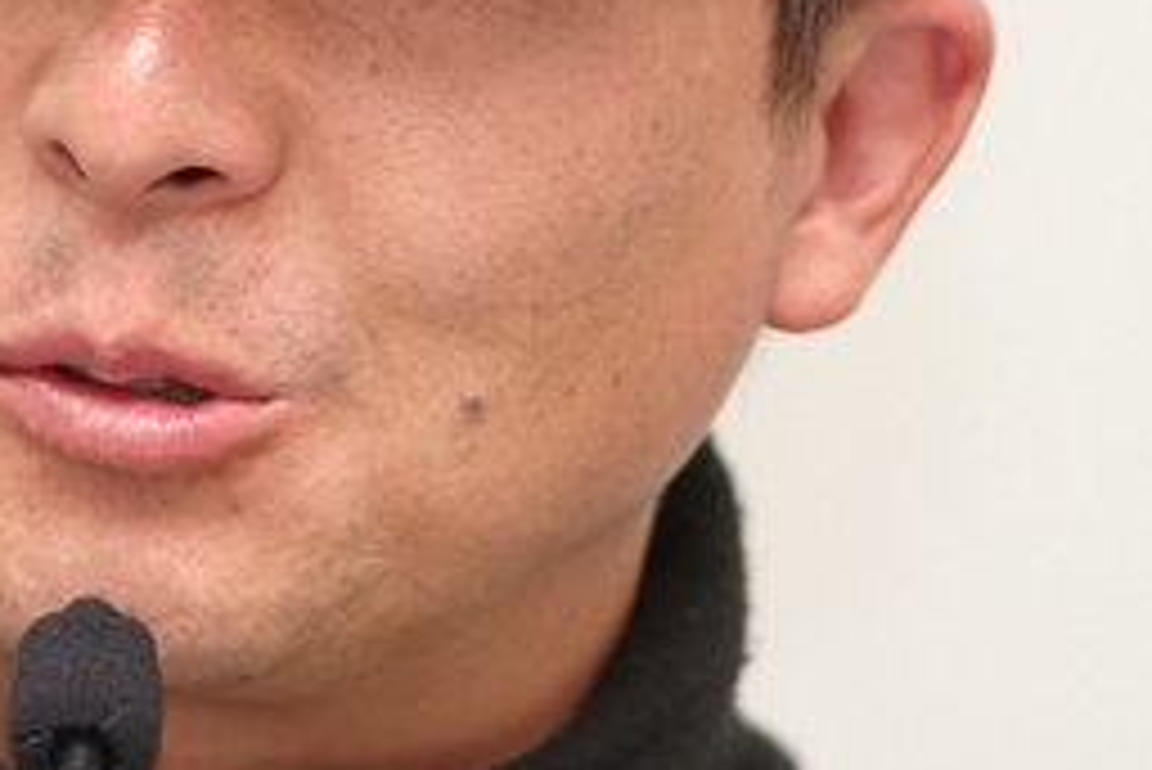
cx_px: 94
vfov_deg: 1.8
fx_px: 24269
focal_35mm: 758
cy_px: 104
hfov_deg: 2.7
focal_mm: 180
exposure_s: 1/160
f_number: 2.8
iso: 400
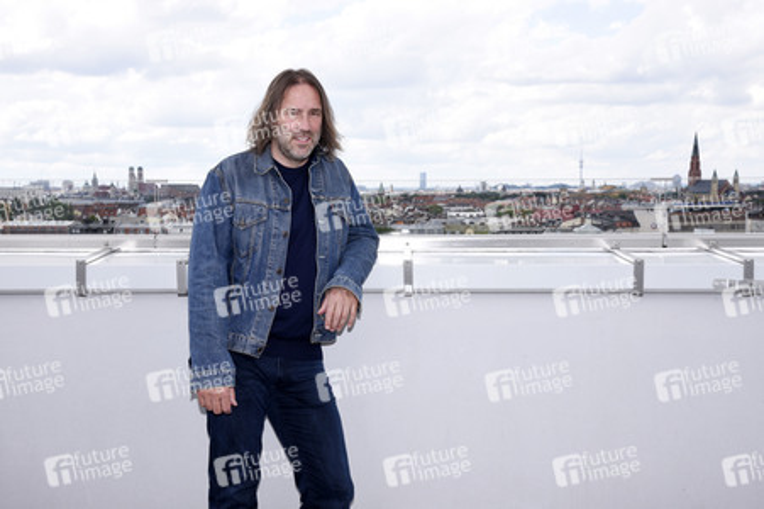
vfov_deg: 27.0
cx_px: 382
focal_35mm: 50
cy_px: 254
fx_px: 1060
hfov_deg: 39.6
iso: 320
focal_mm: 50
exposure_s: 1/160
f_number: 11
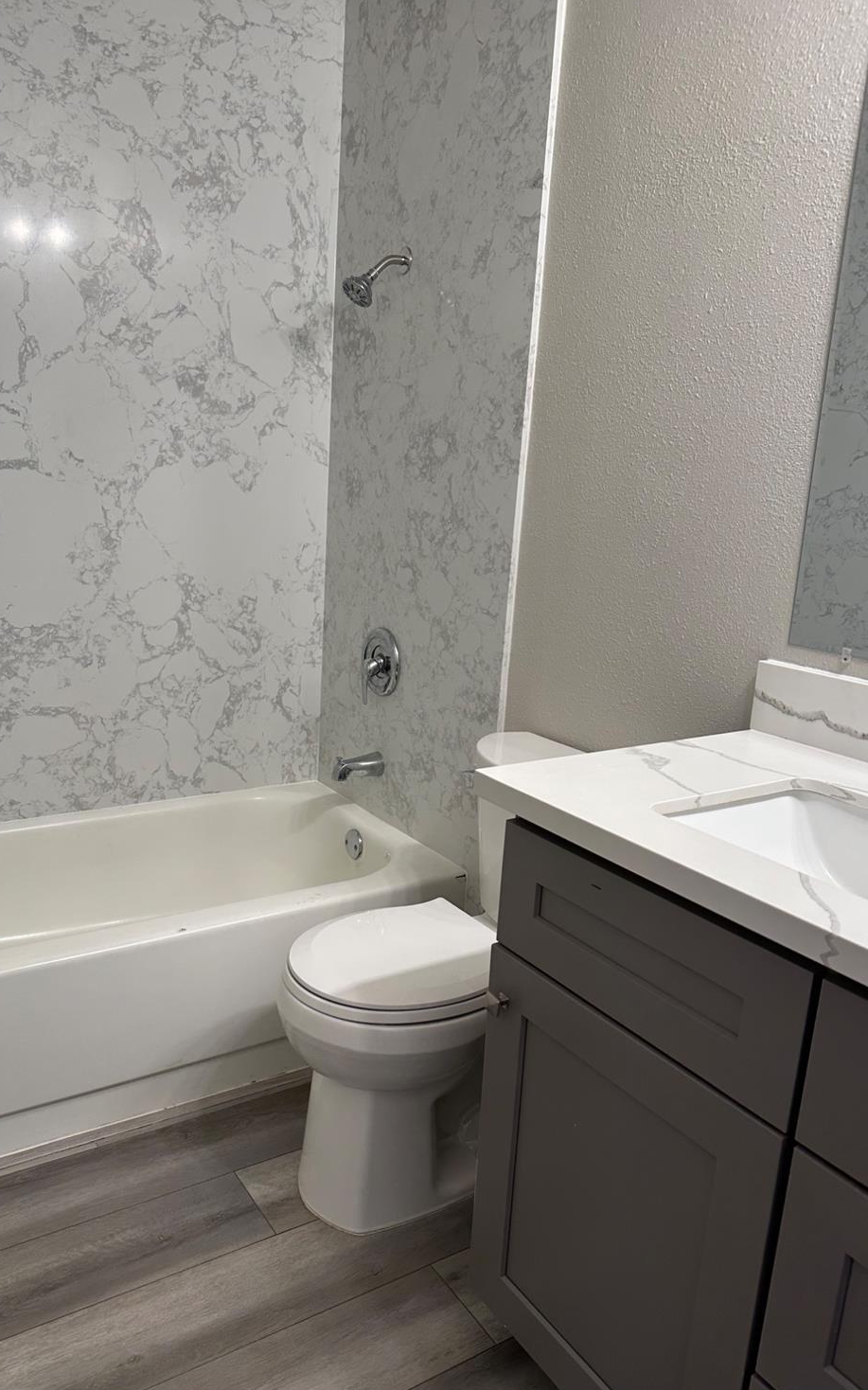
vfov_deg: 70.4
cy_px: 702
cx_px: 371
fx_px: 984
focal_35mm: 26
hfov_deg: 47.4
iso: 160
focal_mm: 6.86
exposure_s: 1/120
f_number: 1.78
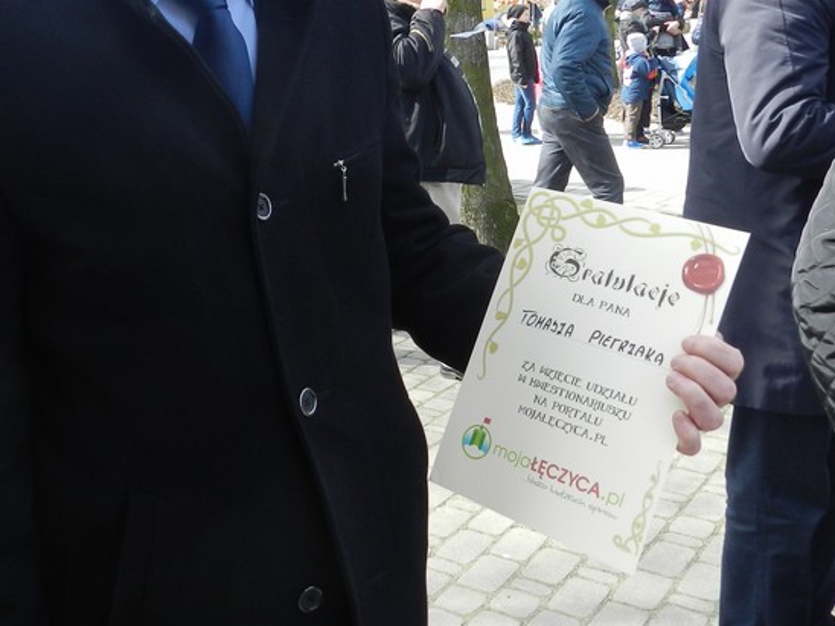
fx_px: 1037
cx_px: 309
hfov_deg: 43.5
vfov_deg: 33.0
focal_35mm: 43
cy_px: 168
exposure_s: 1/400
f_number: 3.4
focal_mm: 4
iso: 160
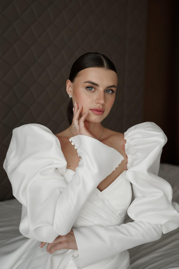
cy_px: 134
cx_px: 90
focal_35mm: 50
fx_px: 373
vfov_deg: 39.6
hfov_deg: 27.0
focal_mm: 50
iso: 640
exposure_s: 1/500
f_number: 2.8
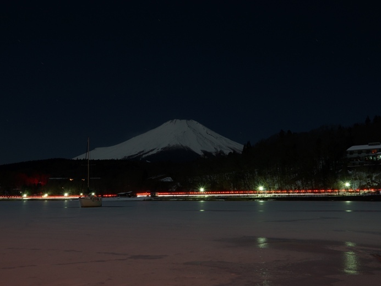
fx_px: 440
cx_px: 184
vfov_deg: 36.0
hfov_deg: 46.8
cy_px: 142
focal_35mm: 40
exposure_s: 62
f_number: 11
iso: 200
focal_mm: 24
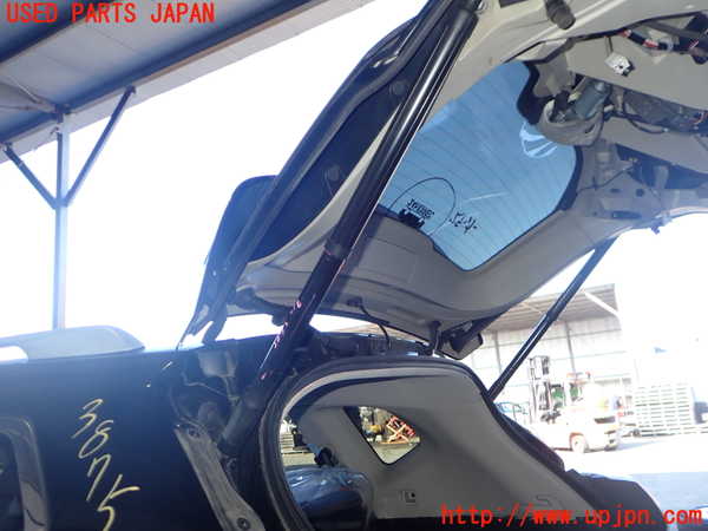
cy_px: 266
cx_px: 354
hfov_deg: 60.0
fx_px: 614
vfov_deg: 46.8
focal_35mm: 30
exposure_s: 1/125
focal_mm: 5.4
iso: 100
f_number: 2.3
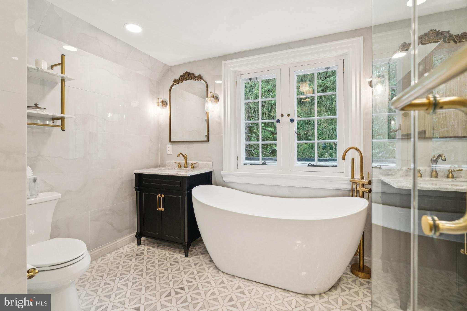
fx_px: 208
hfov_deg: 96.7
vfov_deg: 73.7
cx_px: 234
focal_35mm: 16
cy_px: 156
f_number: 6.3
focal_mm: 16
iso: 1000
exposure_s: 1/25
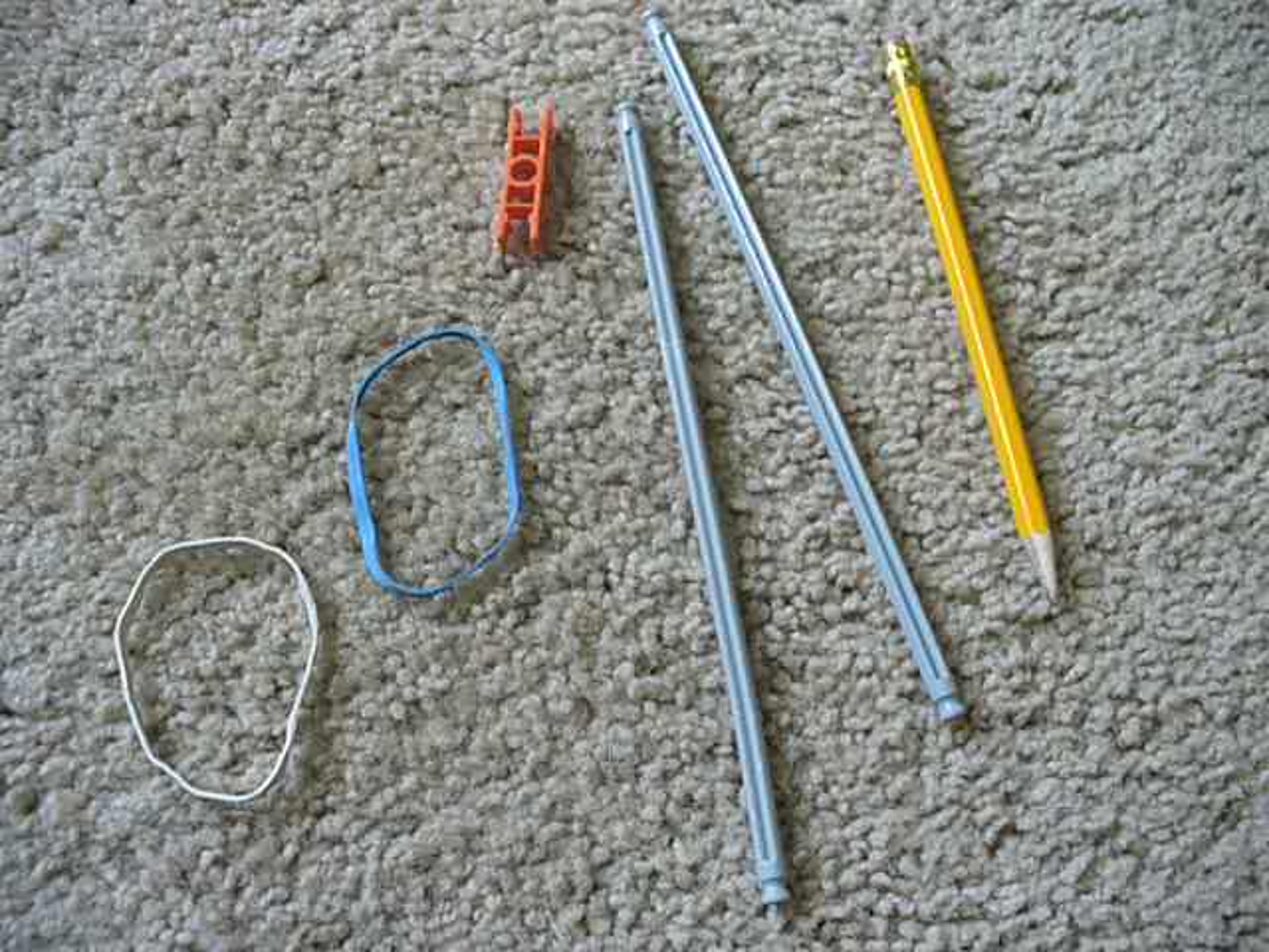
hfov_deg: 50.1
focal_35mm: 37
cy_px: 476
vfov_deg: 38.7
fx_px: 1356
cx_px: 634
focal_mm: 6.1
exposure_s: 1/100
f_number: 2.8
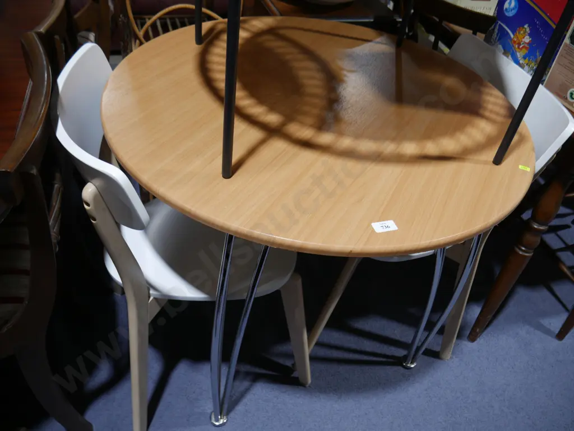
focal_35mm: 28
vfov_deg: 49.8
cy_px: 216
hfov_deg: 63.4
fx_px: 465
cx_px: 287
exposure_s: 1/60
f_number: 3.5
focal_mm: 14
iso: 200
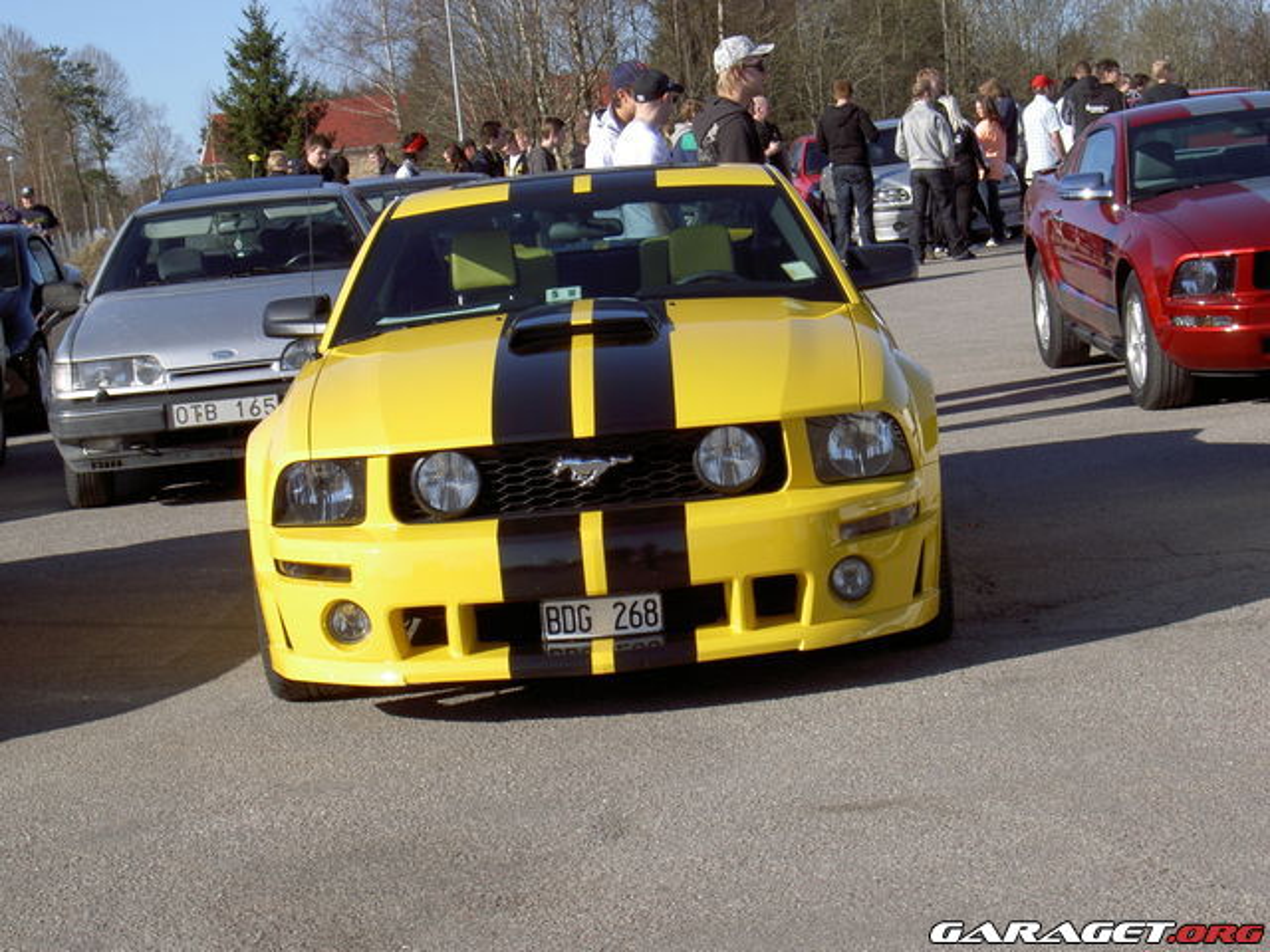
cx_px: 635
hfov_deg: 23.3
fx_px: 3082
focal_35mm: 84
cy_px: 476
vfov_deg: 17.6
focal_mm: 17.4
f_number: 6.8
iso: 50
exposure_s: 1/200
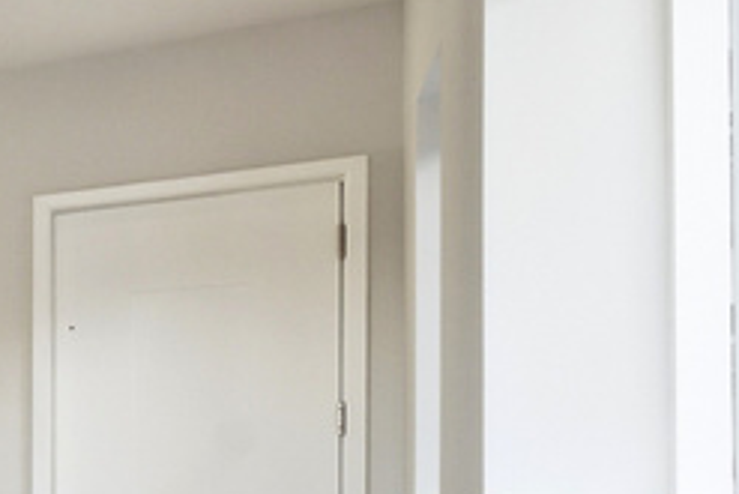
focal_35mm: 58
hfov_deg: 19.0
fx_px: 1191
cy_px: 503
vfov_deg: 22.4
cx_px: -757
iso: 500
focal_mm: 14
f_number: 6.3
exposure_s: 1/3200
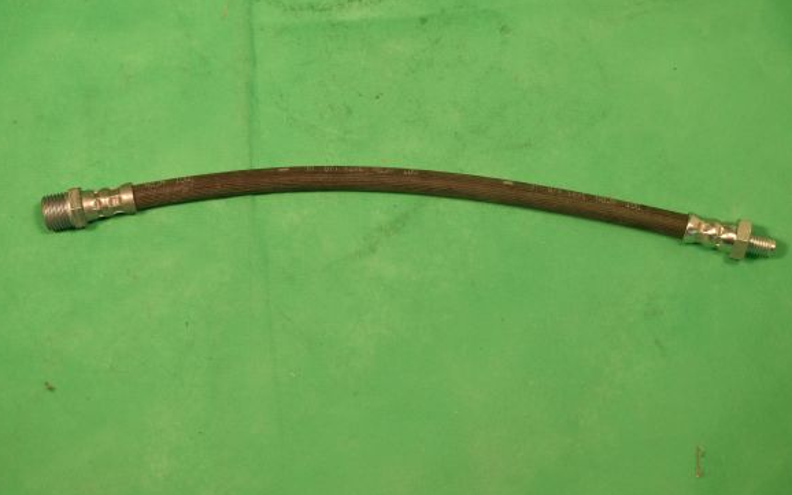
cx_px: 397
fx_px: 1198
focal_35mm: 56
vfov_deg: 23.3
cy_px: 247
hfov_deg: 36.6
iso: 100
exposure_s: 1/125
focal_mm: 35
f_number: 6.3
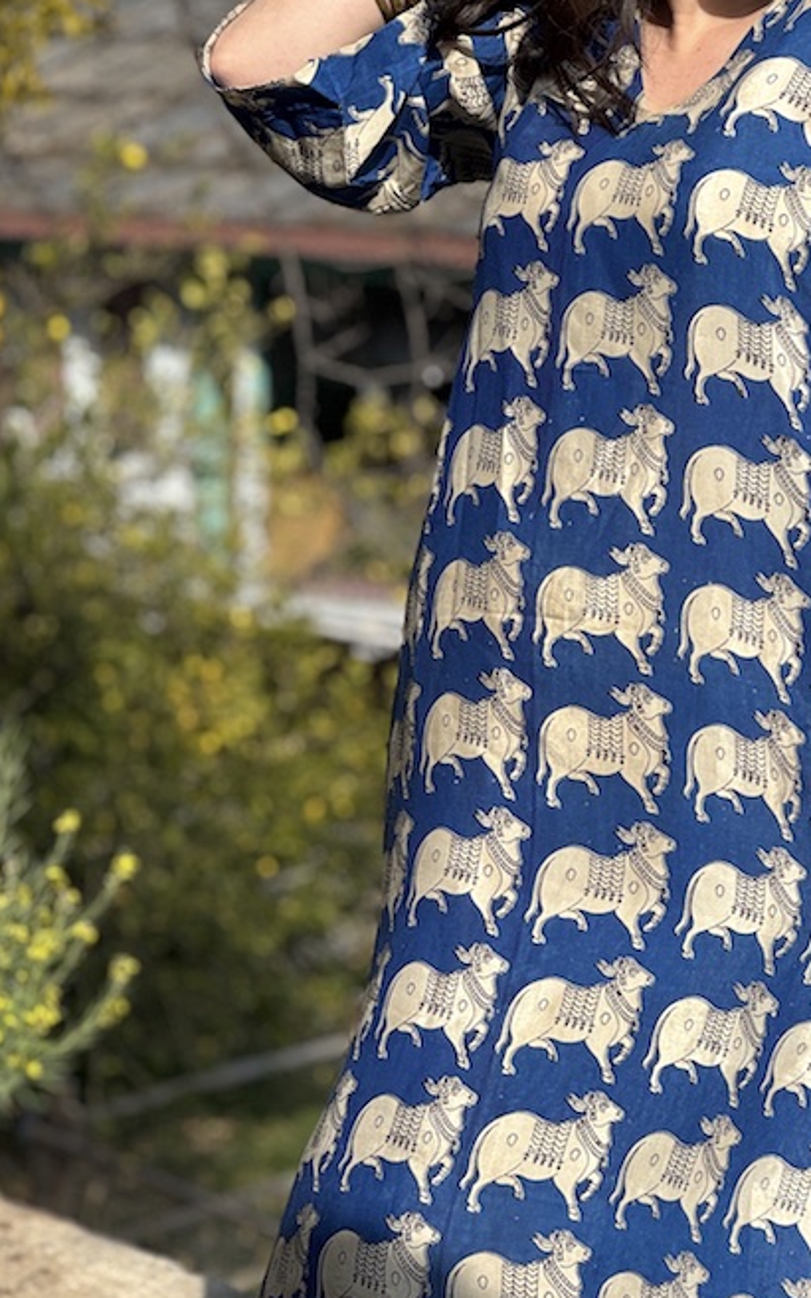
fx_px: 4385
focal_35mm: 124
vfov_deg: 16.8
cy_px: 566
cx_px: 606
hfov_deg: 10.5
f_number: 2.8
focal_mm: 9
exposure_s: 1/694
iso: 25
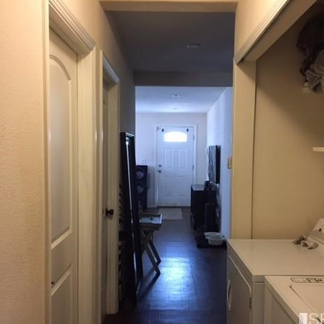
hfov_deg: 47.2
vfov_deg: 47.2
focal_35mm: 35
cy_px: 164
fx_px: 371
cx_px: 168
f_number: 2.2
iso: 200
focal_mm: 4.15
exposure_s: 1/30
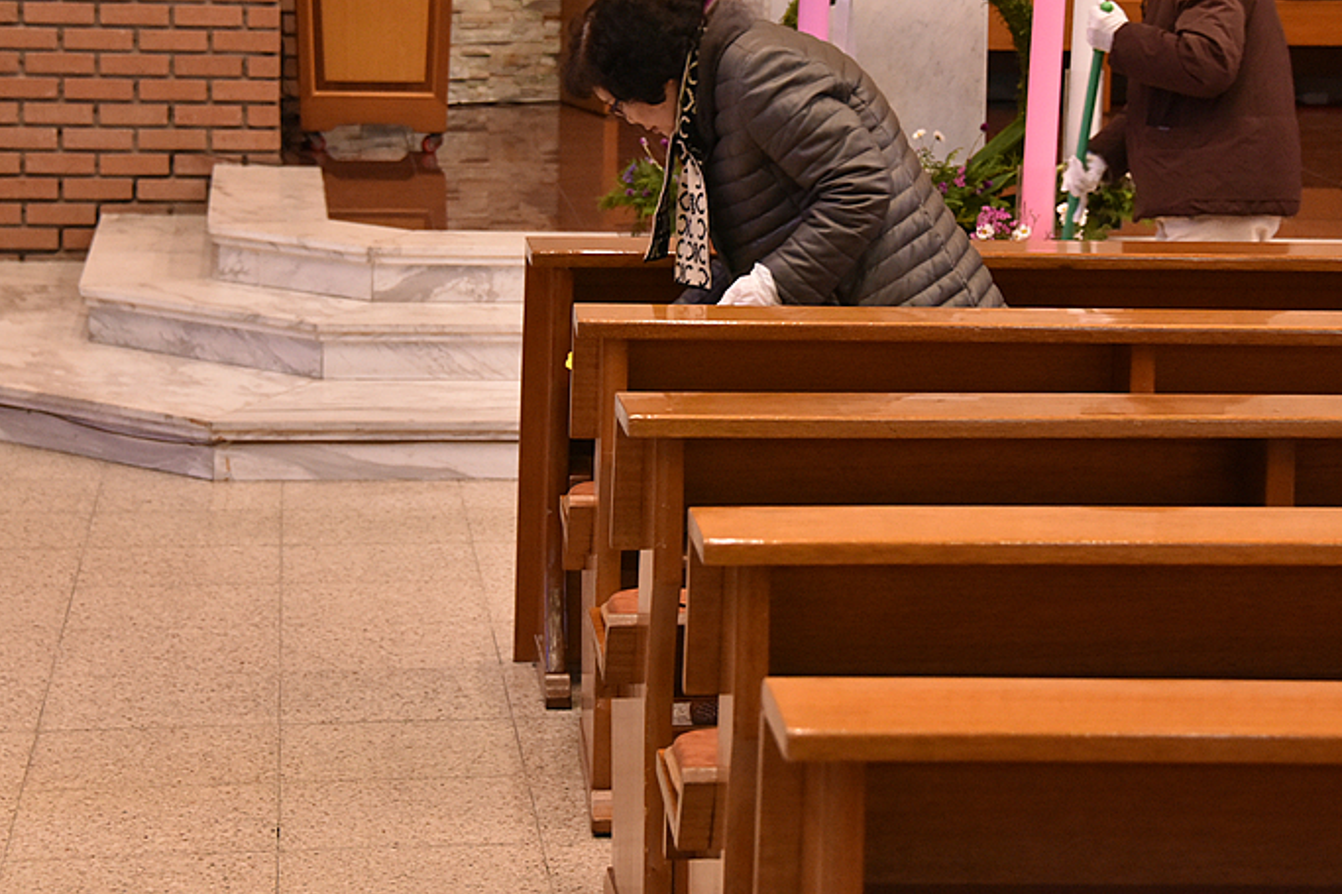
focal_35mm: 108
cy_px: 237
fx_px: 4025
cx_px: 800
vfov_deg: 12.6
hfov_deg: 18.9
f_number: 5
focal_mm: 72
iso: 3200
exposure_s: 1/125
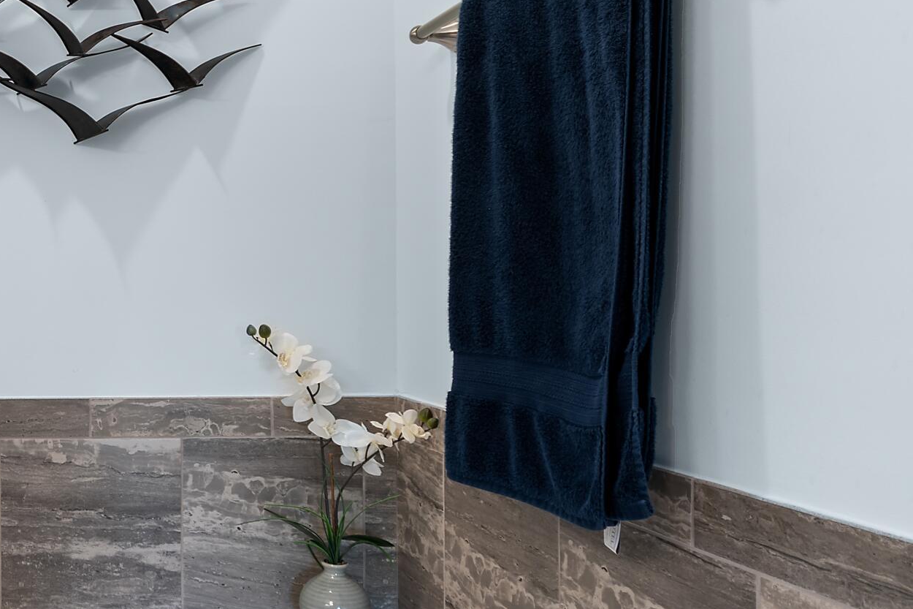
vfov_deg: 36.8
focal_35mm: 36
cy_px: 284
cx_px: 22
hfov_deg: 45.7
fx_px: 913
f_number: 4.5
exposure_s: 1/3
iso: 100
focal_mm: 10
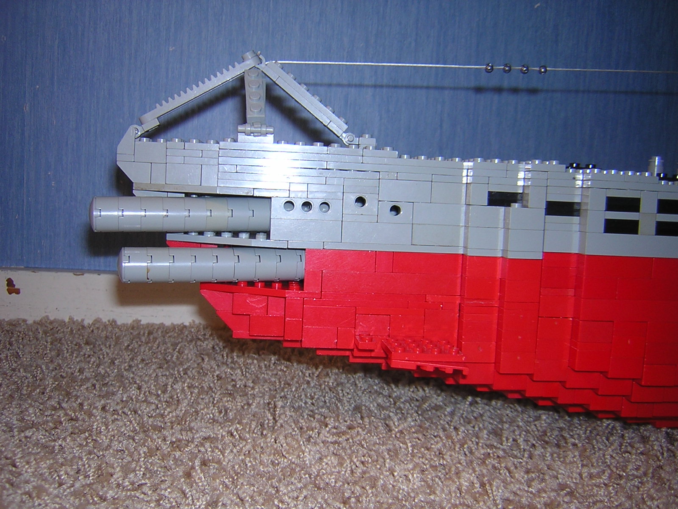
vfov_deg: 39.7
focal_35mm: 36
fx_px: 705
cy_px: 254
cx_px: 339
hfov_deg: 51.4
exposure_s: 1/60.1
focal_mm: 4.7
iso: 100
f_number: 2.6
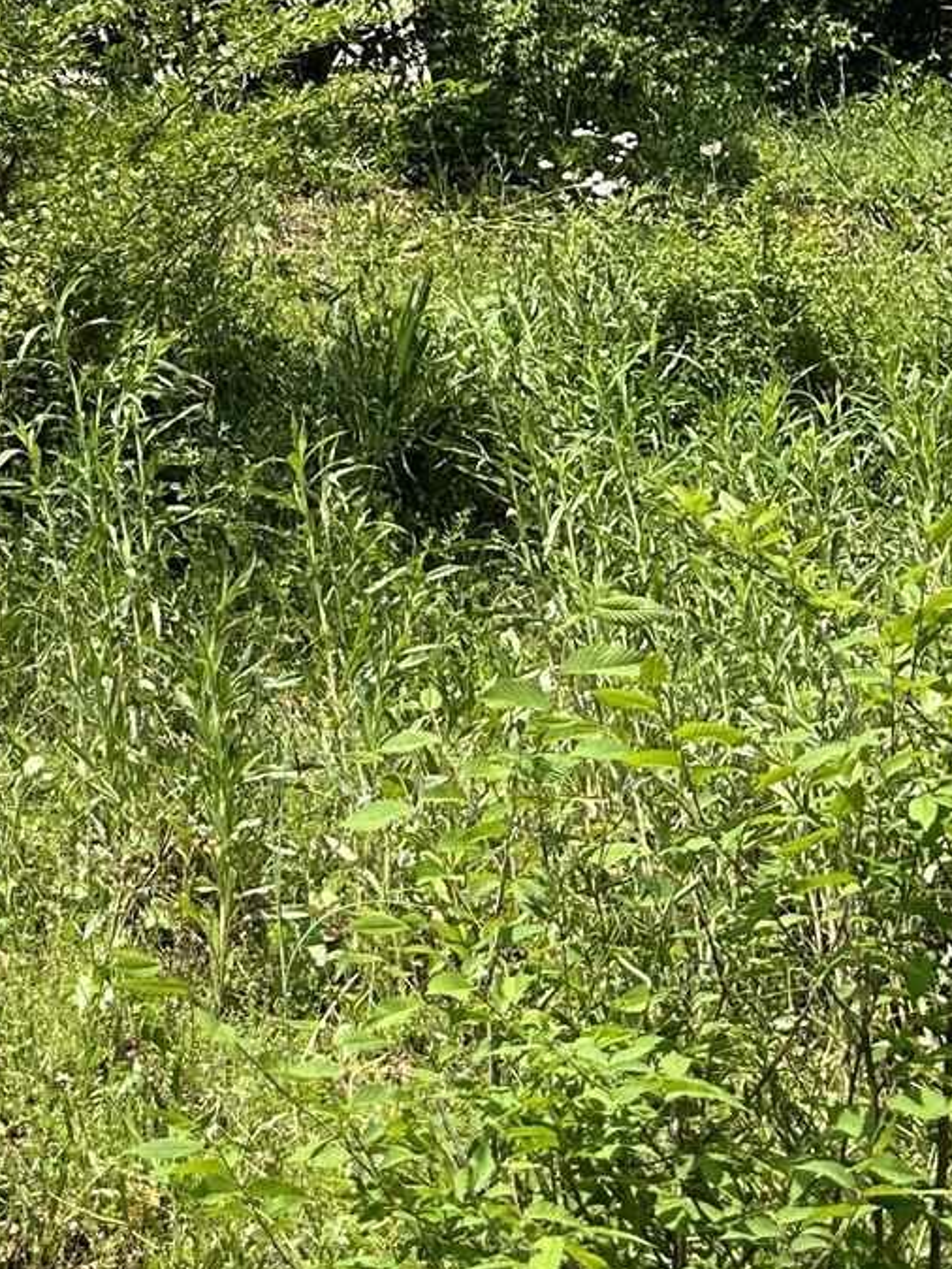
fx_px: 3005
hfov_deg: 16.0
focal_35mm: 82
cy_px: -228
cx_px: -595
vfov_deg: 22.1
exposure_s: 1/2203
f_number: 1.78
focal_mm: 6.86
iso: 80
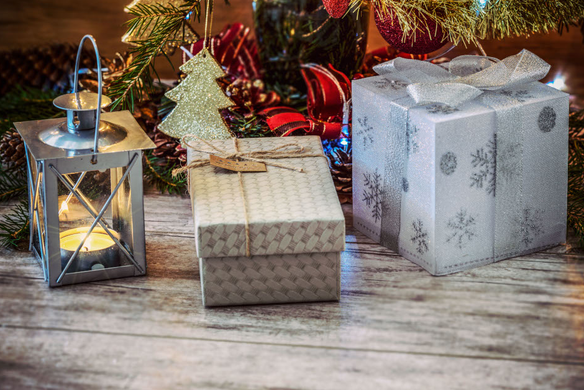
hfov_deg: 21.0
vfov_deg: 14.1
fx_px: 1574
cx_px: 296
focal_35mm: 97
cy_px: 197
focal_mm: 95
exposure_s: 2
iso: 50
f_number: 8
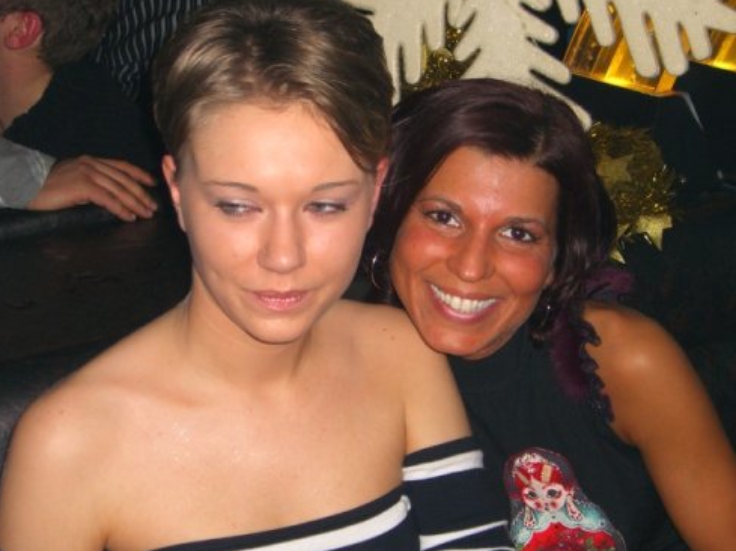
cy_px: 286
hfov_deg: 27.8
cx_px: 321
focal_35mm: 70
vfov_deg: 21.0
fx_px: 1487
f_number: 3.6
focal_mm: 11.8
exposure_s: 1/60
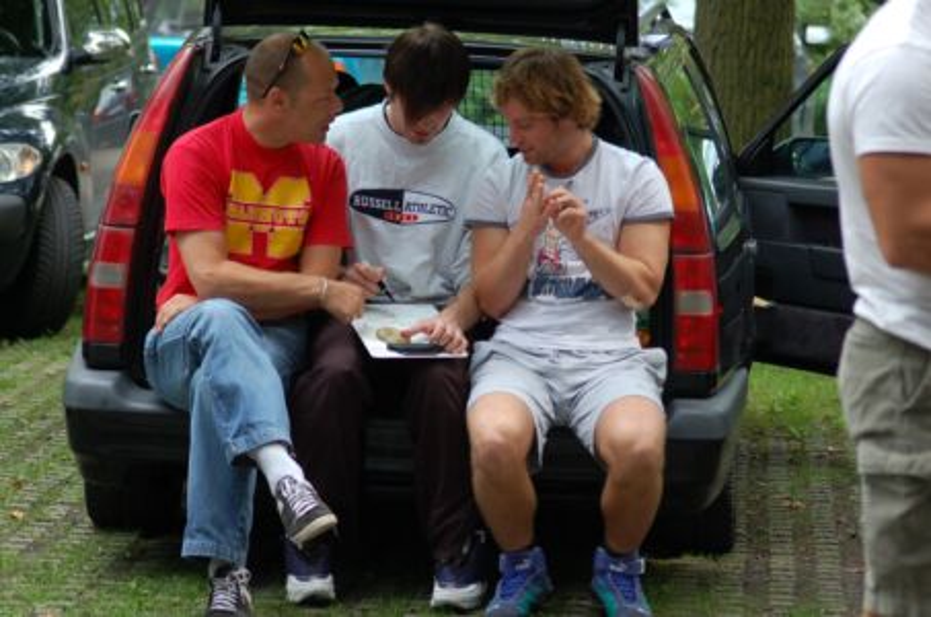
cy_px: 308
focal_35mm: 165
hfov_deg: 12.5
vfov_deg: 8.3
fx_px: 4258
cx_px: 466
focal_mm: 110
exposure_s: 1/200
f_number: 4.2
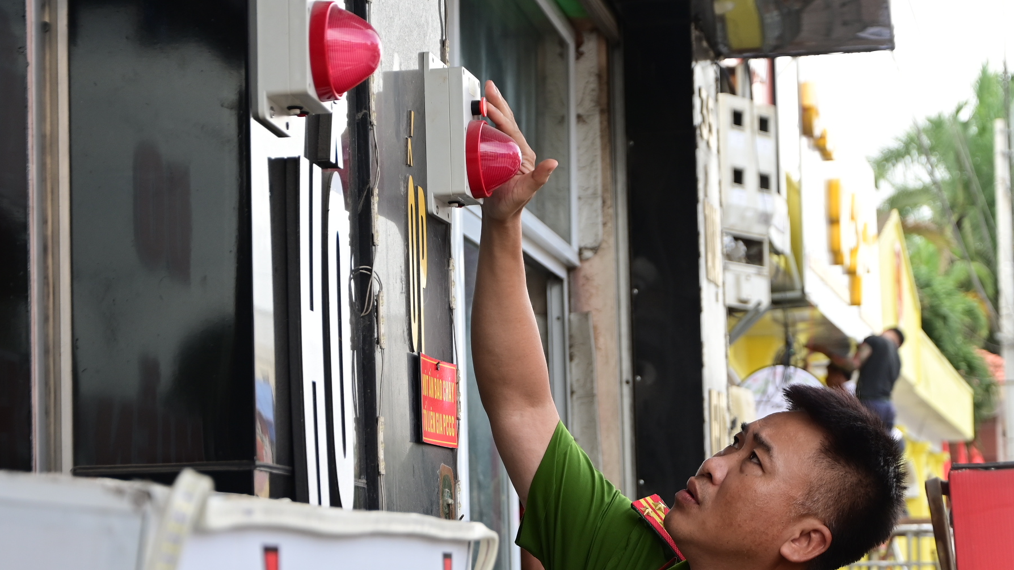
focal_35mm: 90
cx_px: 530
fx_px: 2420
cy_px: 368
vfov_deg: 13.4
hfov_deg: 23.7
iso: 250
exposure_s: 1/200
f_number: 5.6
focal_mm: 52
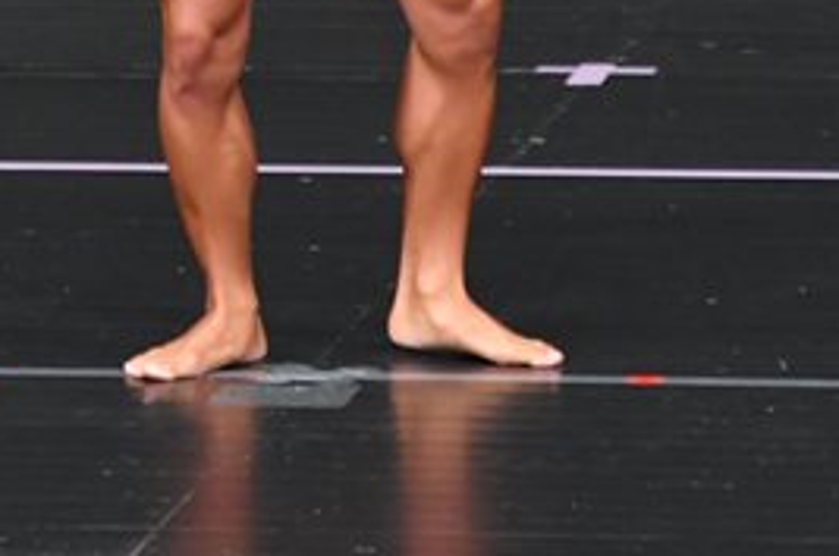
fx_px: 23333
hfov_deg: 2.1
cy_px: -242
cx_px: 231
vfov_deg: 1.4
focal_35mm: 1003
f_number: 5.6
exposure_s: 1/400
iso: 4000
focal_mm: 230
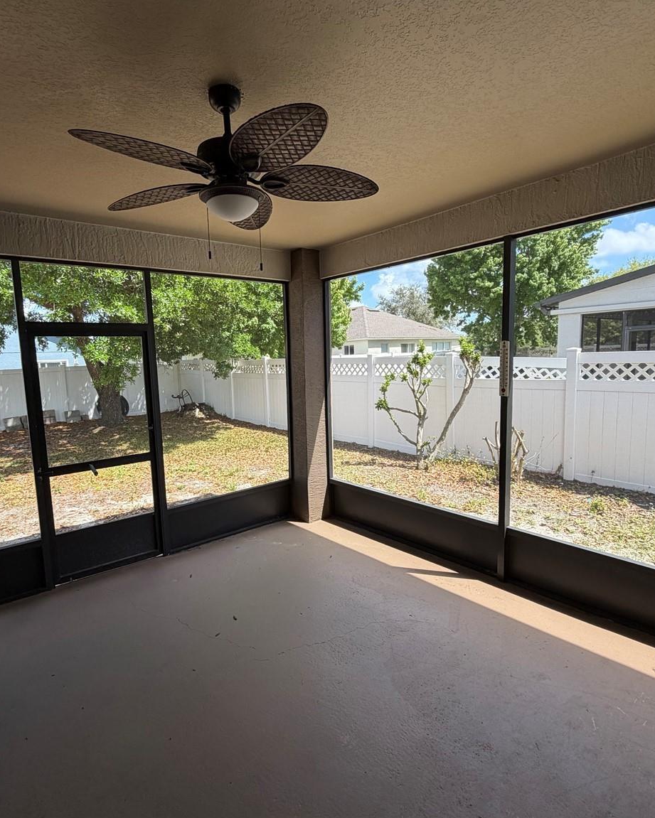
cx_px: 289
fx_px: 460
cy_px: 413
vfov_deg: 83.3
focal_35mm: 19
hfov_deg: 70.6
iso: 50
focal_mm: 2.22
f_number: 2.2
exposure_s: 1/379
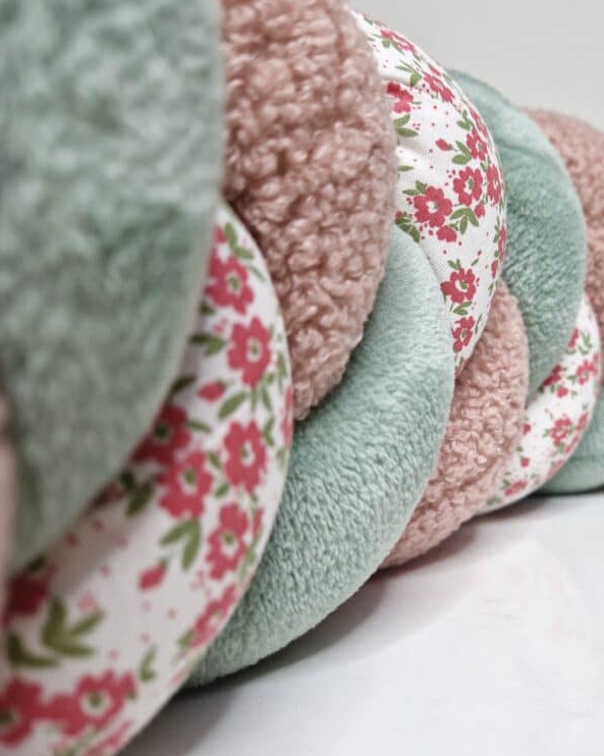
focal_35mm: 31
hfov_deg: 45.3
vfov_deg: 57.2
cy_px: 370
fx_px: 693
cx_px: 462
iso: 50
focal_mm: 5.4
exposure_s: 1/381
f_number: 1.8
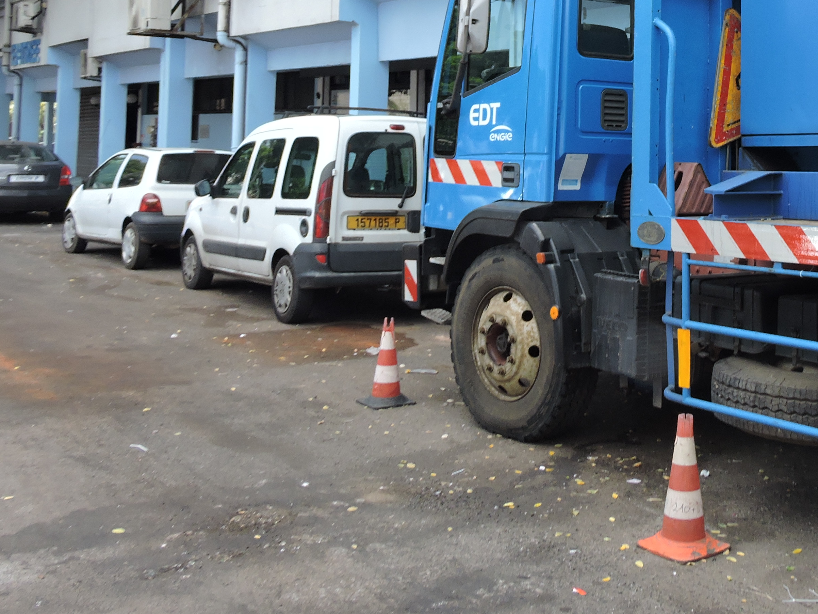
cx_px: 635
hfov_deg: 39.9
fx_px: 1087
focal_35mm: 46
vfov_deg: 30.1
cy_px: 51
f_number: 3.3
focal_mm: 4.3
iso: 100
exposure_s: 1/320
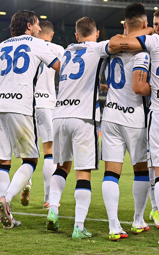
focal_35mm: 108
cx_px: 129
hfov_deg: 12.1
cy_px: 128
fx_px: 749
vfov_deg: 19.3
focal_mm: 70
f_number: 3.5
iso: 2500
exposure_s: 1/1250
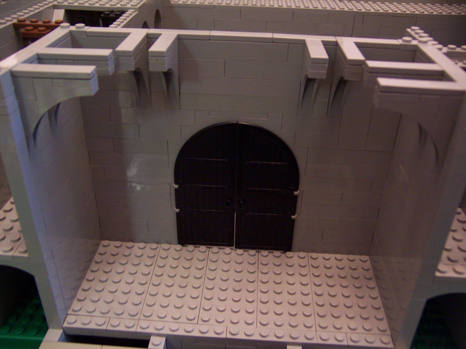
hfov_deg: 55.4
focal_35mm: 33
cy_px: 174
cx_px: 233
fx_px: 444
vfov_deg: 42.9
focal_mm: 5.5
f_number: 2.8
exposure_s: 1/8
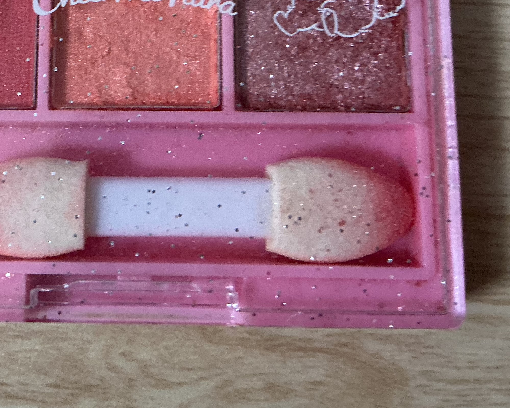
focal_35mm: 57
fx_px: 860
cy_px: 28
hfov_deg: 32.2
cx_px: 110
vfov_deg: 25.7
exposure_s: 1/60
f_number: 1.8
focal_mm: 3
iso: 125
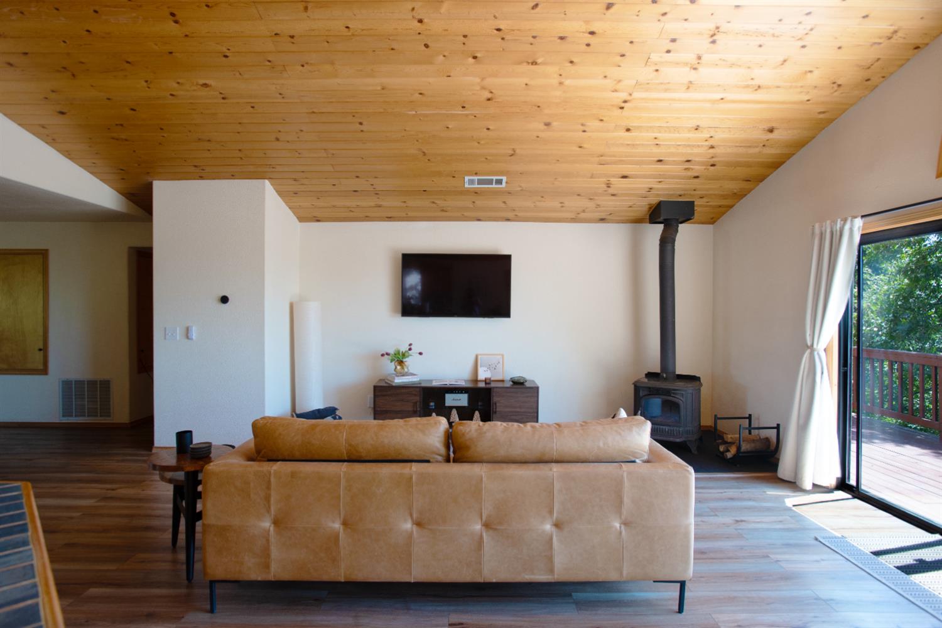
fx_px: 497
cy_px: 314
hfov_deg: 86.9
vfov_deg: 64.6
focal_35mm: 19
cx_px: 471
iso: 320
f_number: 6.3
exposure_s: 1/40
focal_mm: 19
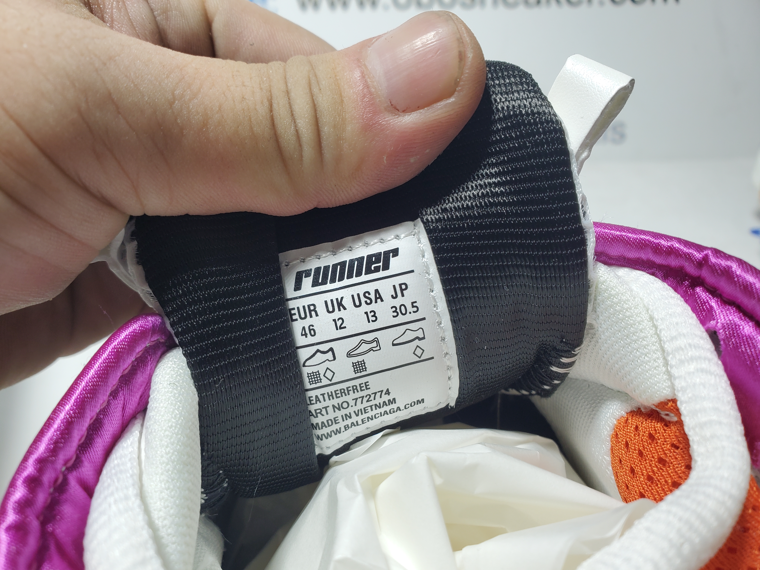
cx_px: 380
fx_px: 571
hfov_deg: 67.3
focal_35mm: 26
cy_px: 285
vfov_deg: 53.1
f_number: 2.4
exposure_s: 1/166
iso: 50
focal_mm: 4.3
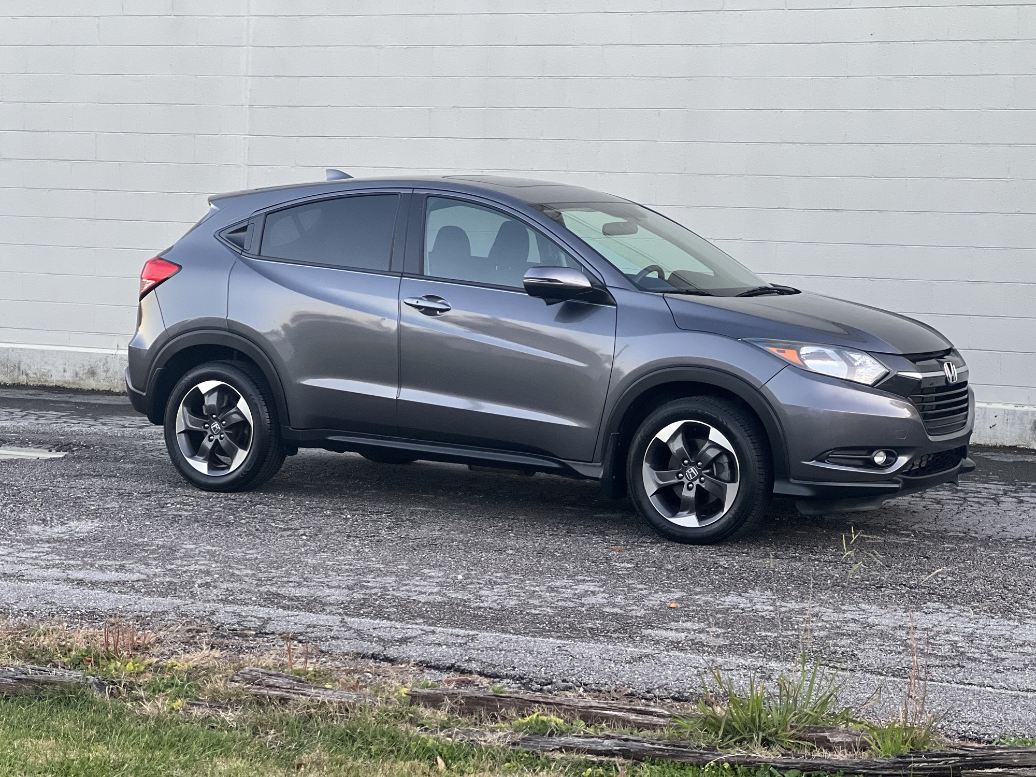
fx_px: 2304
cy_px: 388
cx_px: 518
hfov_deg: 25.3
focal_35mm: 77
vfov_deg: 19.1
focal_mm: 9
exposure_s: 1/121
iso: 160
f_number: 2.8
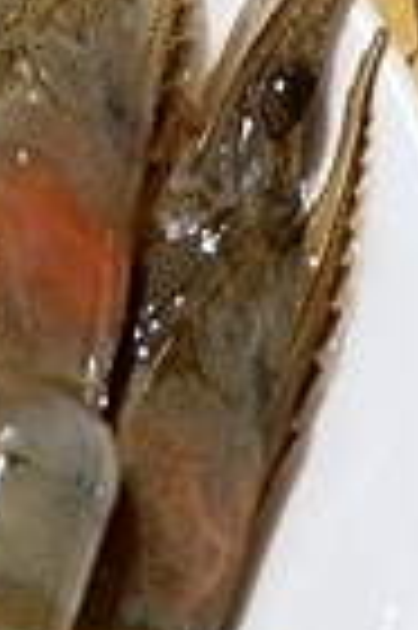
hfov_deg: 6.6
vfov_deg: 9.8
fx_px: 3596
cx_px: 13
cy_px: -220
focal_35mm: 206
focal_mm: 21.1
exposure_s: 1/45
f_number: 4
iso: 500
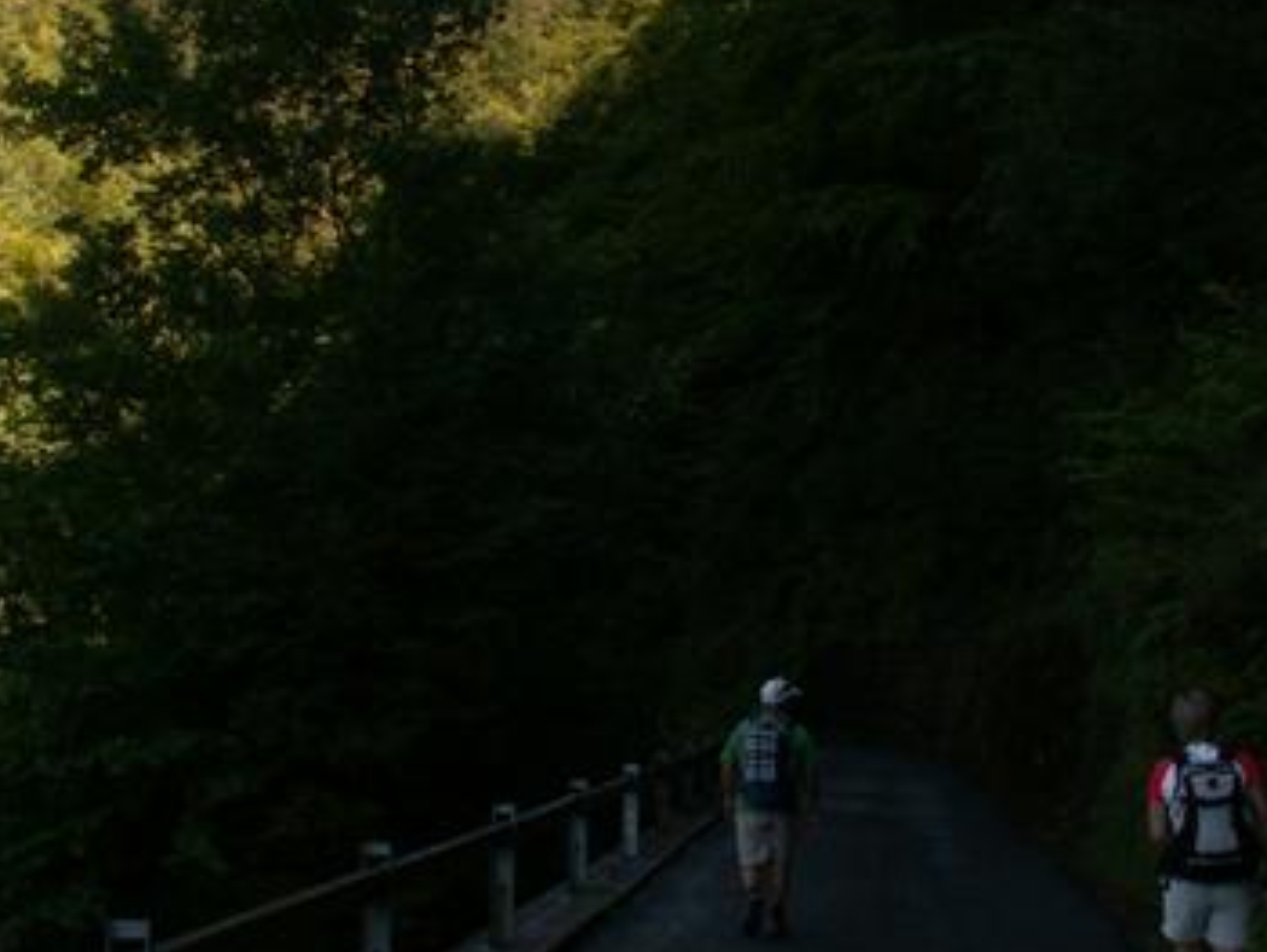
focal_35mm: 64
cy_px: 358
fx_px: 2344
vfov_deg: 22.9
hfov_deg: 30.2
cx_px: 720
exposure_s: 1/125
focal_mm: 5.86
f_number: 5
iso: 50
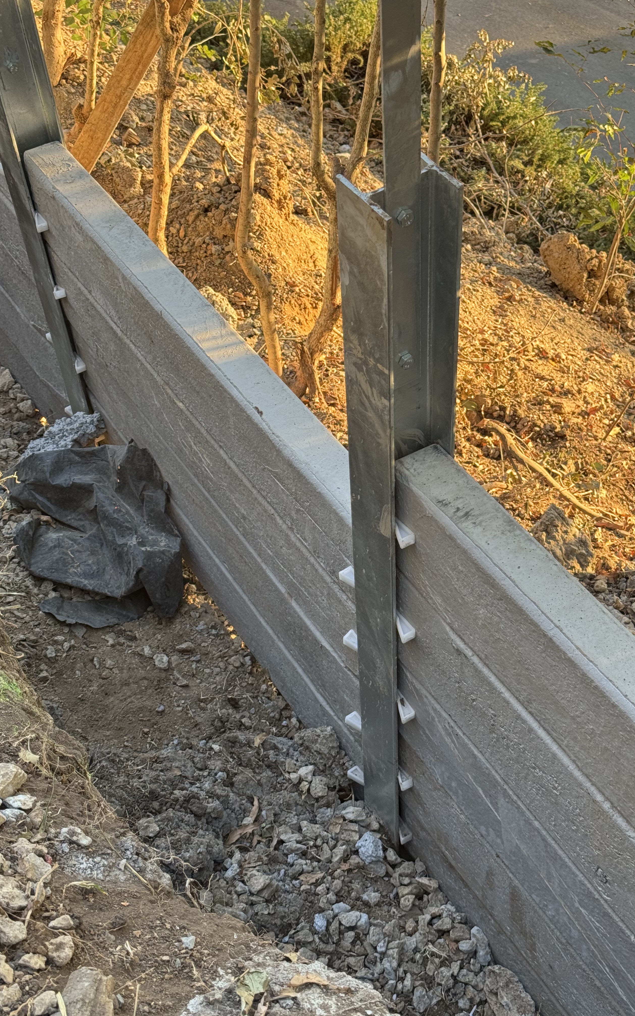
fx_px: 1412
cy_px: 508
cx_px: 333
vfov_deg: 39.6
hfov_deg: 25.3
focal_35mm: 51
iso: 50
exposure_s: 1/121
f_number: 1.78
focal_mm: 6.76
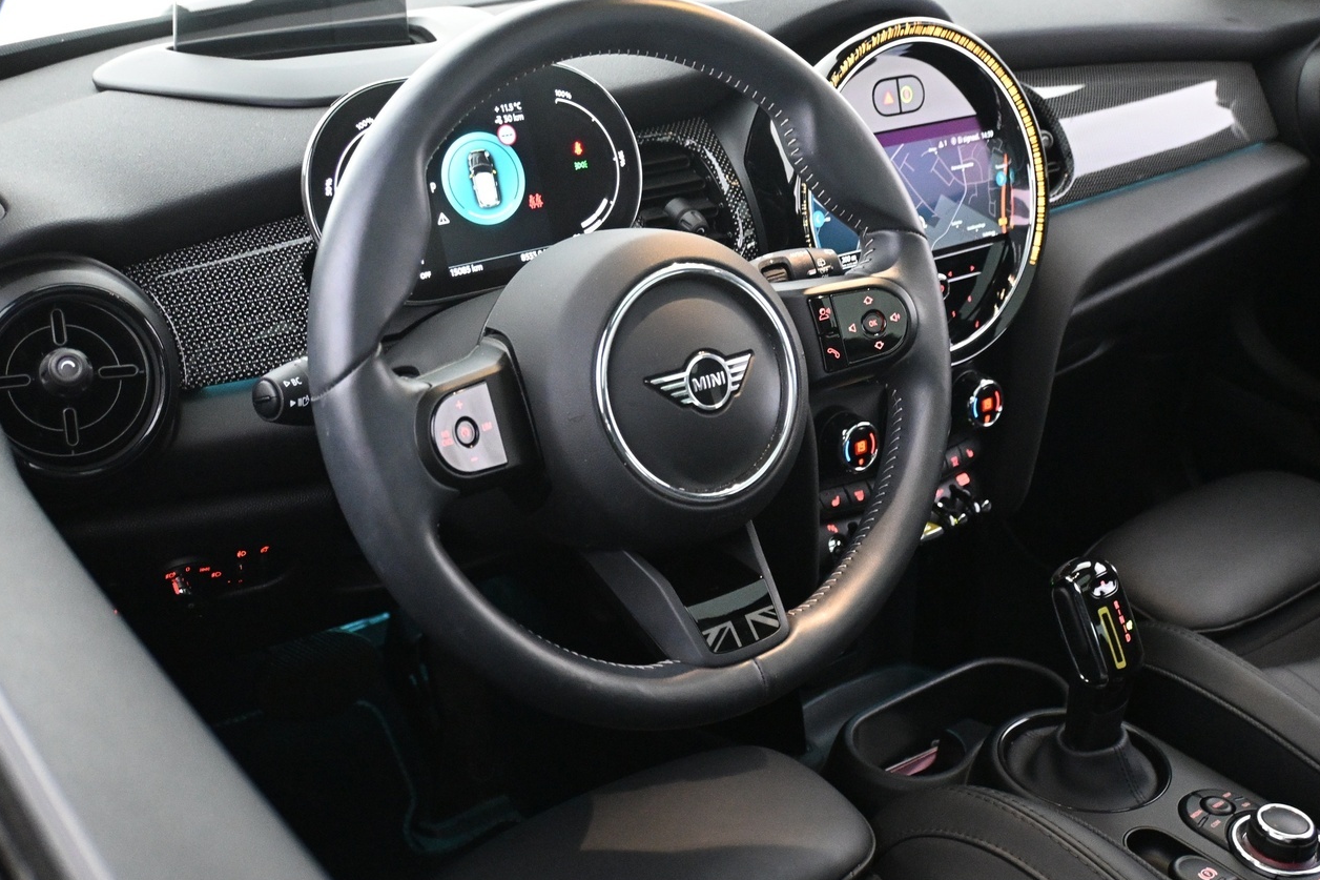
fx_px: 1490
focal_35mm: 41
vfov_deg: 32.9
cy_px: 397
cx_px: 648
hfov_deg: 47.8
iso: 4000
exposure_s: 1/30
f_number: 4
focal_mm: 21
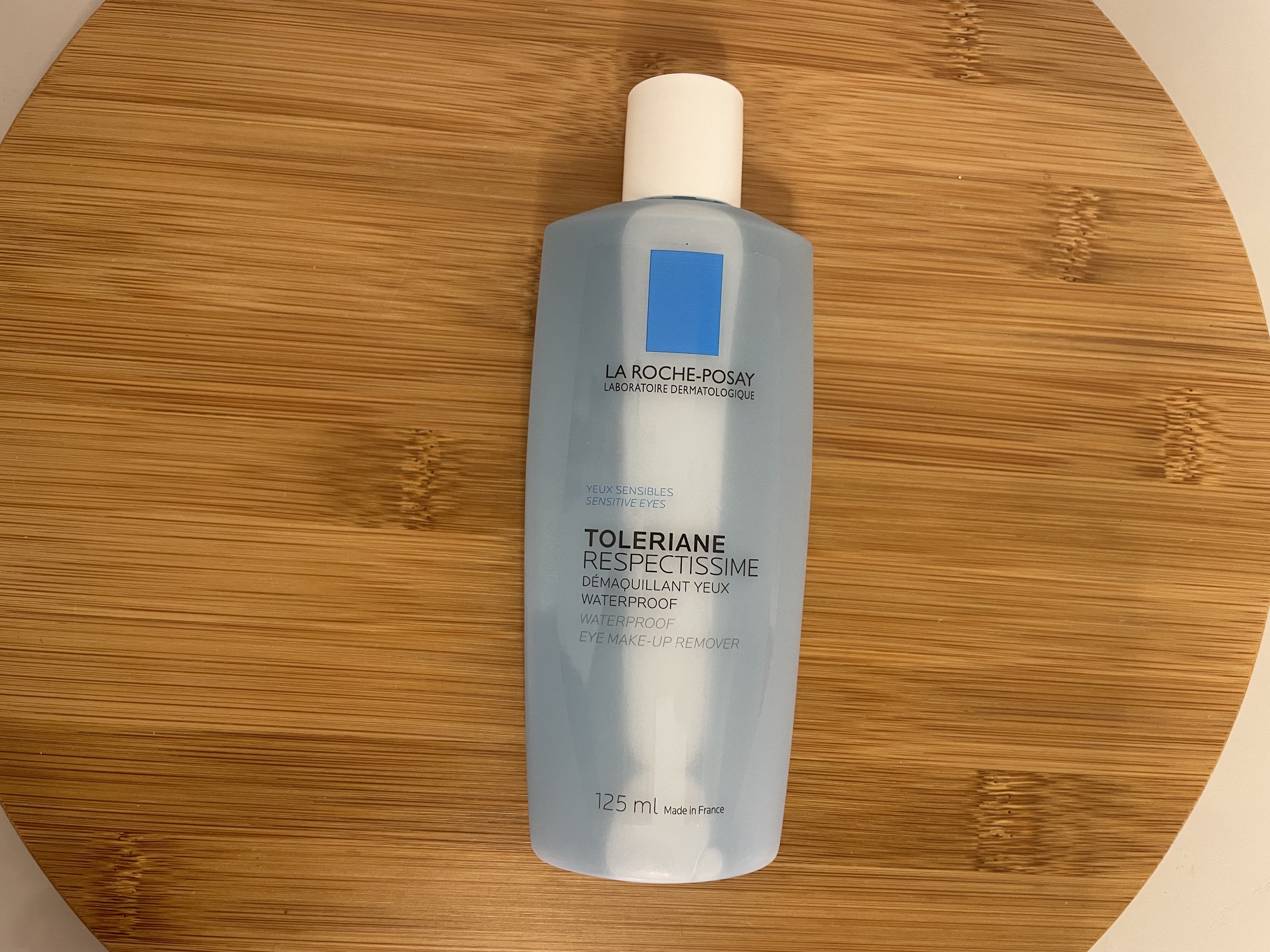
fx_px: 954
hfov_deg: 67.3
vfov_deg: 53.1
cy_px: 476
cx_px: 635
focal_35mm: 26
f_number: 1.6
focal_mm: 4.2
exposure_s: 1/50
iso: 100
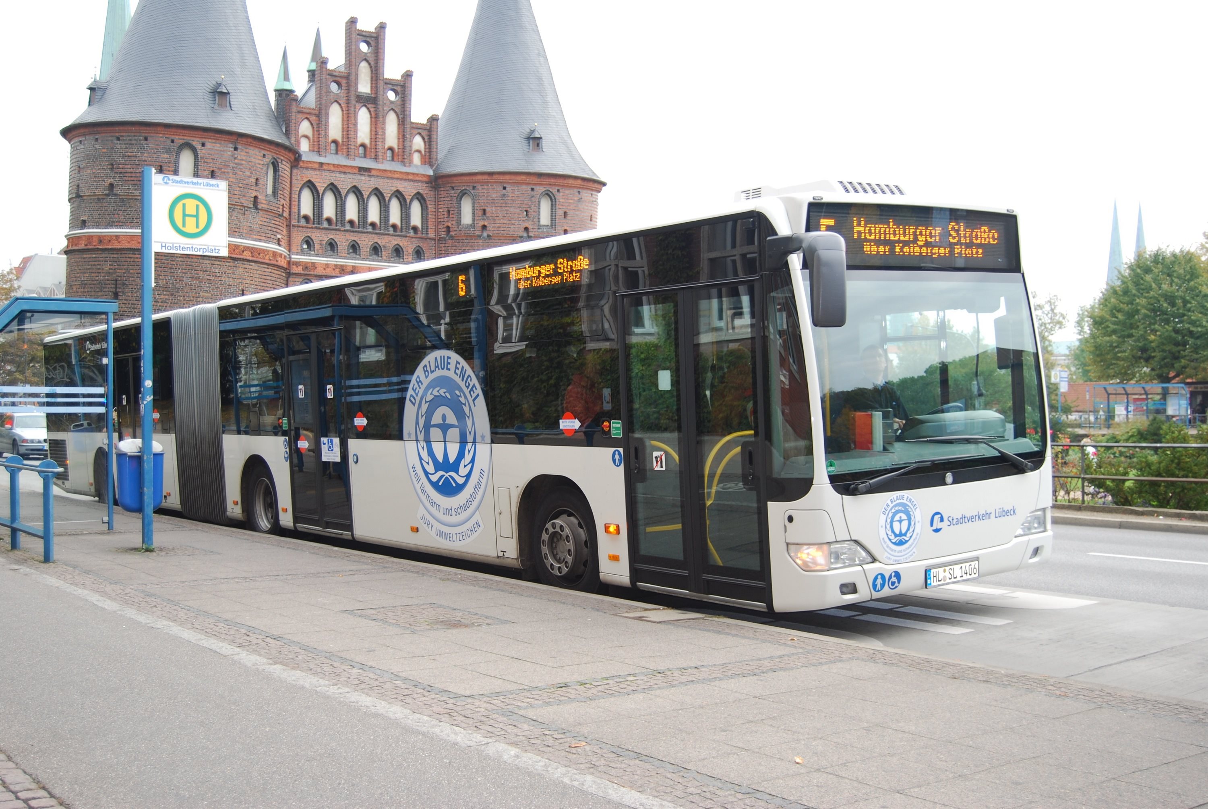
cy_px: 404
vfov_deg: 34.3
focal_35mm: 39
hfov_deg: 49.5
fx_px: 1310
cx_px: 604
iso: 110
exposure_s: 1/125
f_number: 4
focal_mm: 26
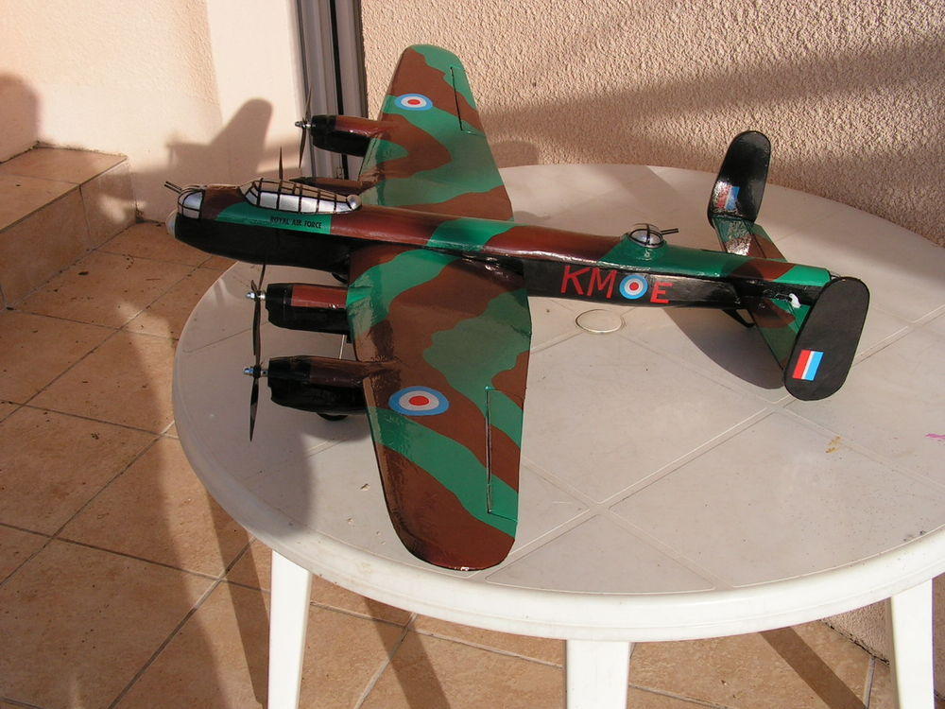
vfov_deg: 32.9
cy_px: 354
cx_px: 472
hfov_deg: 42.9
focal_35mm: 44
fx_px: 1201
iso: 64
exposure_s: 1/640
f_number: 4.8
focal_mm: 7.4
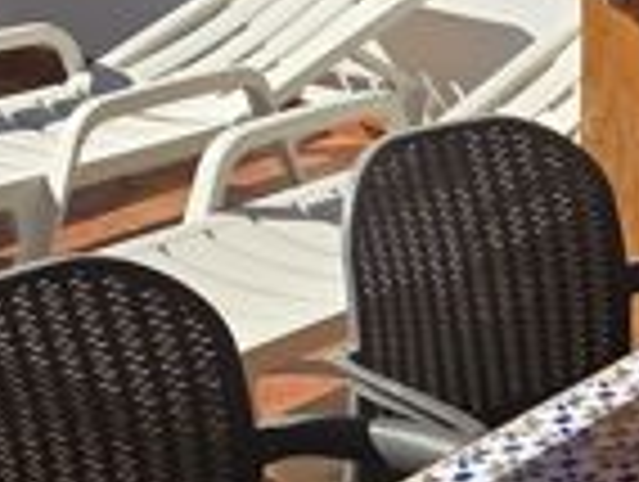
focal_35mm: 114
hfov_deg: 16.7
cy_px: 41
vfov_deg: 12.9
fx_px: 2108
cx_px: 722
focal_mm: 6.3
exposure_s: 1/1067
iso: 12
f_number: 1.7
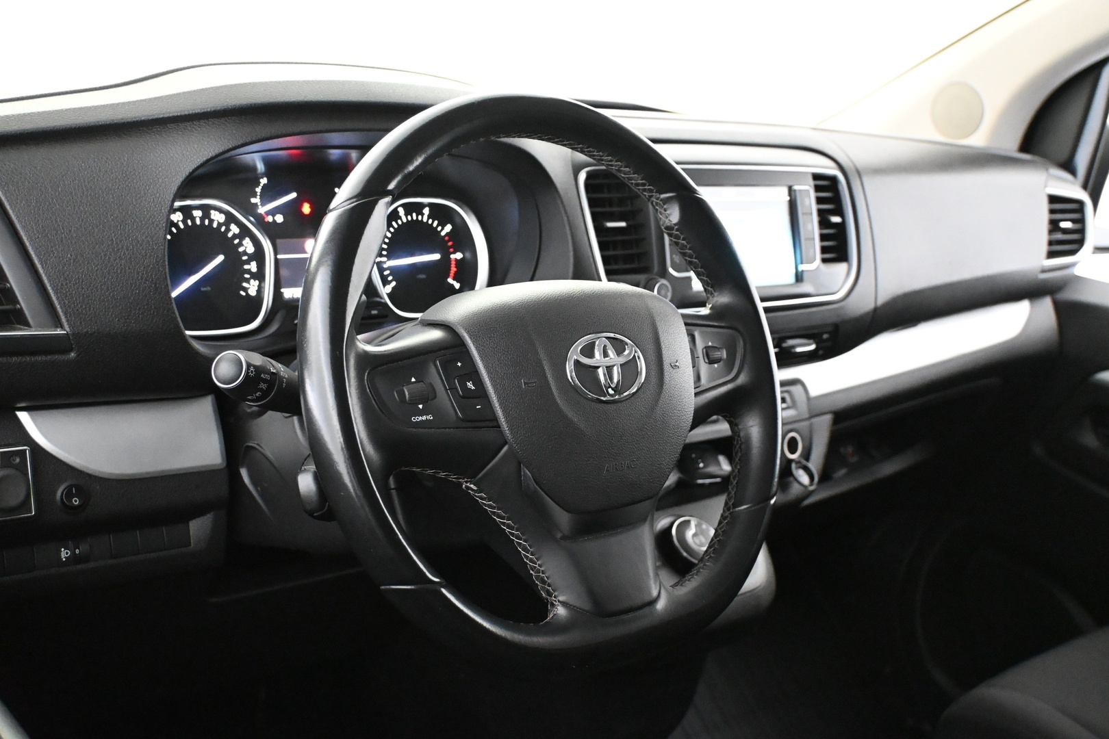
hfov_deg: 47.2
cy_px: 370
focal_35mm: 41
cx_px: 554
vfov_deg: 32.4
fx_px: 1271
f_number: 4.5
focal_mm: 27.5
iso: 9000
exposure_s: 1/40
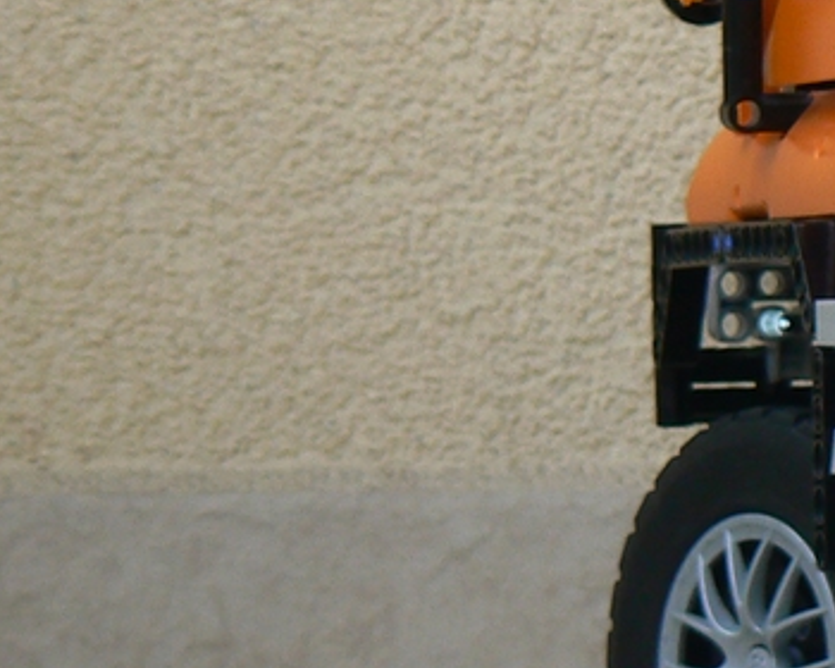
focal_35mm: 282
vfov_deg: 5.5
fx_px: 6969
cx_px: 1400
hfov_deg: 6.7
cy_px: 317
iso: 80
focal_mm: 13.1
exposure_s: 1/50
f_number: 3.2
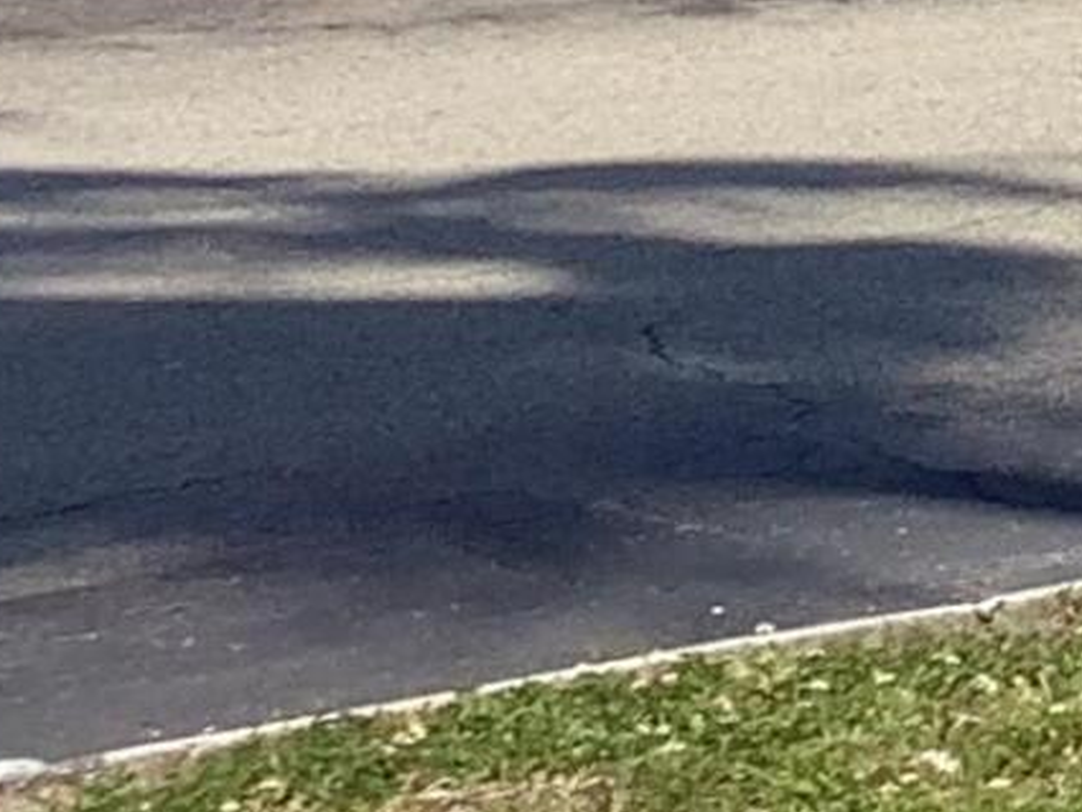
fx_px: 6566
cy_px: -616
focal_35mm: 210
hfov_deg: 8.7
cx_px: 2406
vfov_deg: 6.9
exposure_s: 1/1274
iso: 25
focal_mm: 3.3
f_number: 2.4
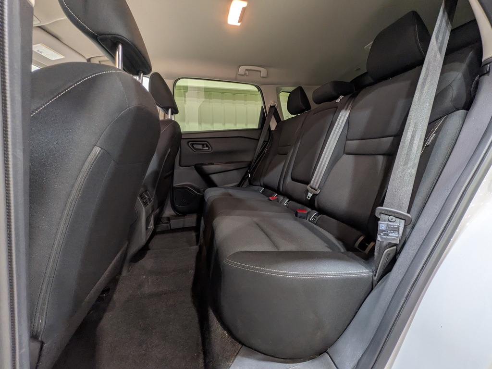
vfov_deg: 85.7
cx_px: 246
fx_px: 199
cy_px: 184
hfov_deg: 102.1
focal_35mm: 14
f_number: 2.2
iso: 72
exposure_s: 1/25
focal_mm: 1.83
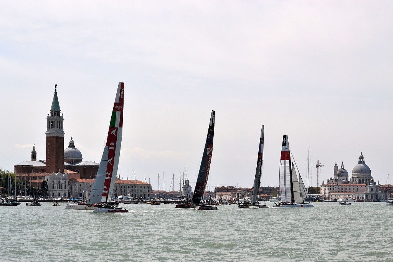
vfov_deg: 16.5
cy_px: 131
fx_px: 900
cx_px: 196
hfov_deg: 24.6
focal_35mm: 82
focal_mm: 55
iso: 800
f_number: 16
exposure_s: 1/1000
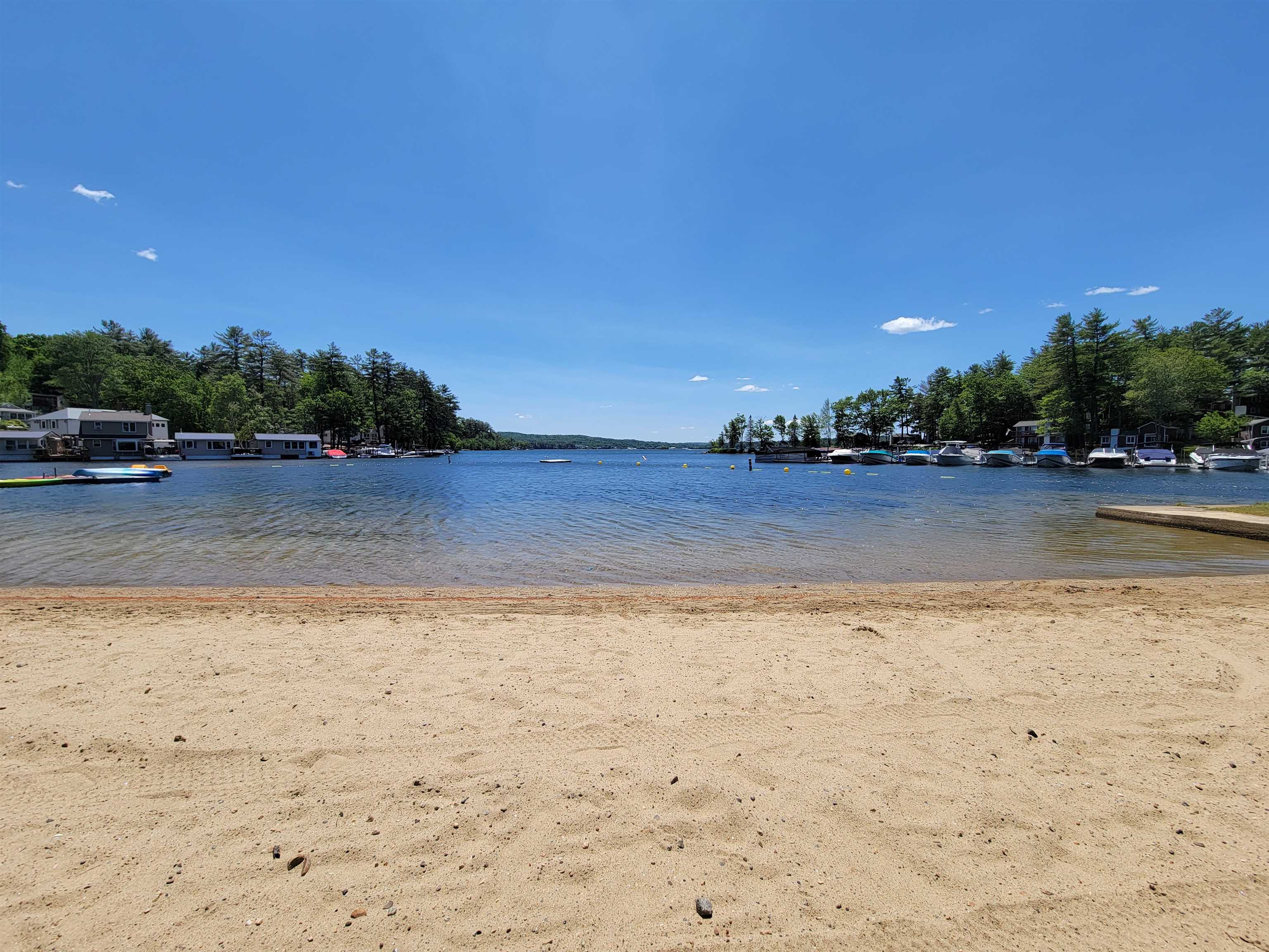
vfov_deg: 89.9
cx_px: 634
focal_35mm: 13
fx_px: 477
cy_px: 476
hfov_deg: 106.2
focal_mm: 2.2
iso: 50
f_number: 2.2
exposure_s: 1/2544
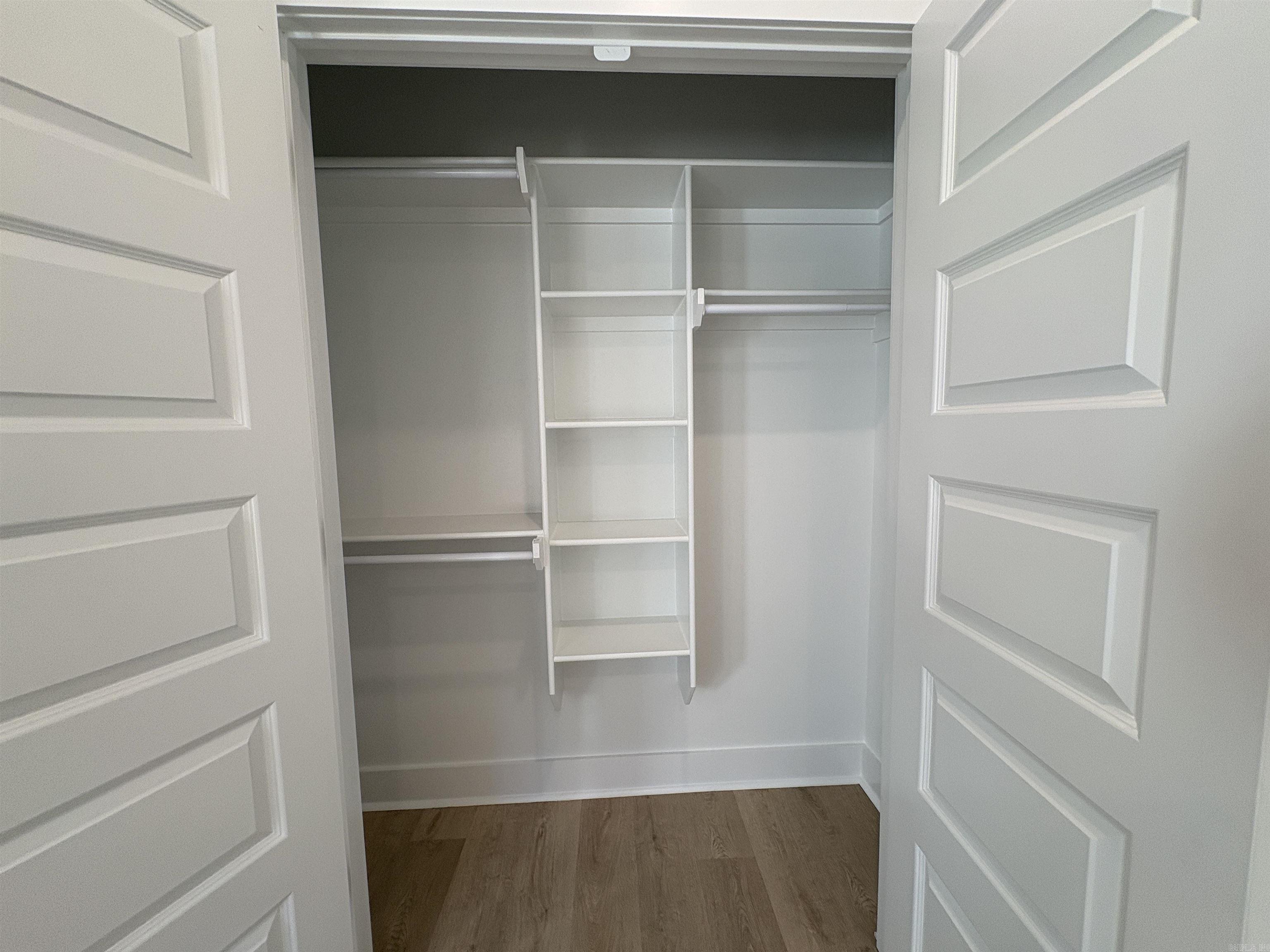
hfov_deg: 102.1
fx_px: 514
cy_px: 476
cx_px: 635
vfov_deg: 85.7
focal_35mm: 14
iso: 80
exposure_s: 1/120
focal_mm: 2.22
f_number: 2.2
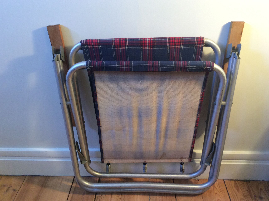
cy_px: 100
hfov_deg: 56.9
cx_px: 134
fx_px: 248
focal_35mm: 32
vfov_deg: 44.1
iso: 100
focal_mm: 3.3
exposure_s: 1/25
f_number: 2.4
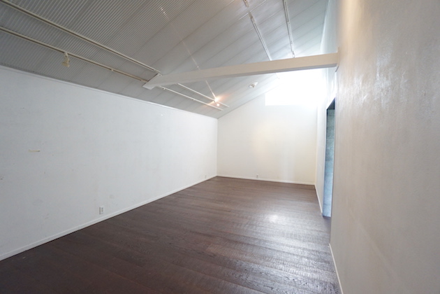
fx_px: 183
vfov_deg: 77.3
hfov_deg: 100.4
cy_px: 147
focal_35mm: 15
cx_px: 220
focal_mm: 10
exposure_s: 1/60
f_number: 4
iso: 1250
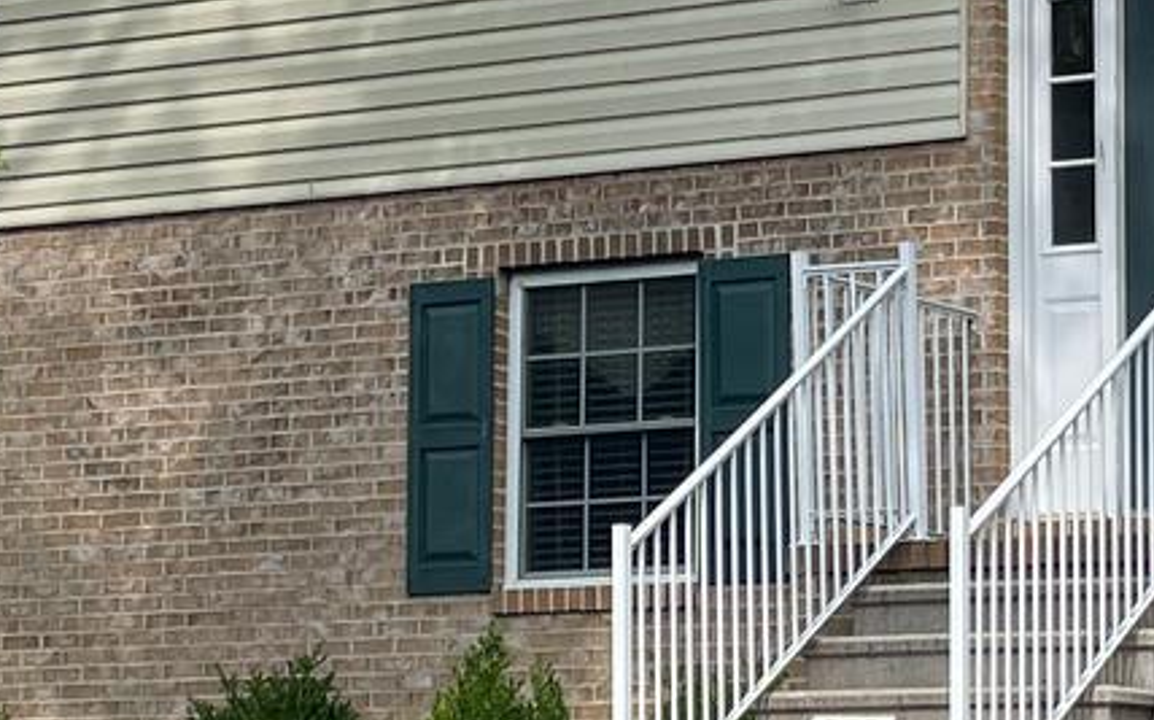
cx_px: 887
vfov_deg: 9.9
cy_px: 356
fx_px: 4149
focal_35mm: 132
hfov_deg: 15.7
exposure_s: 1/2123
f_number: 1.6
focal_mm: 5.1
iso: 32
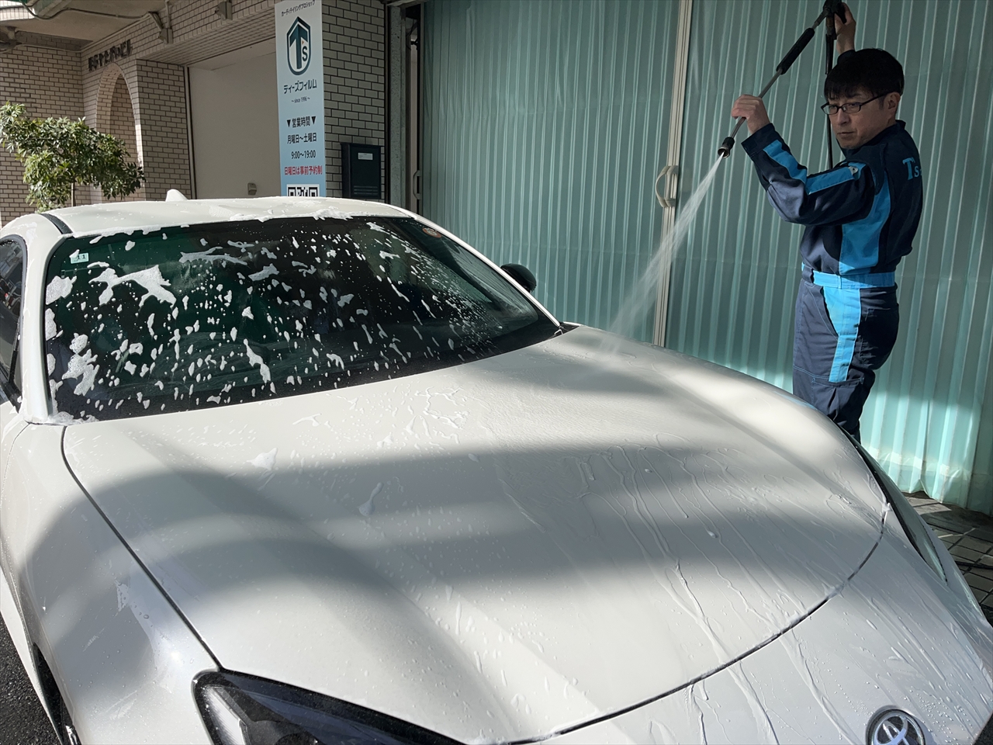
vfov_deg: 53.1
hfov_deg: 67.3
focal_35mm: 26
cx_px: 496
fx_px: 746
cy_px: 372
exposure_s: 1/2571
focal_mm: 5.1
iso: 50
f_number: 1.6
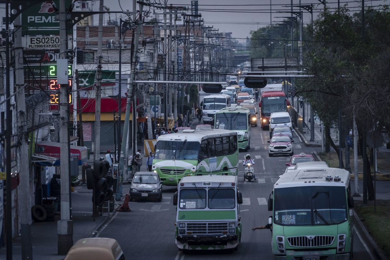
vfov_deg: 5.7
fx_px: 2600
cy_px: 130
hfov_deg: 8.6
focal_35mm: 240
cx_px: 195
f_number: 8
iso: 2000
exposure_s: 1/500
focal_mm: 240
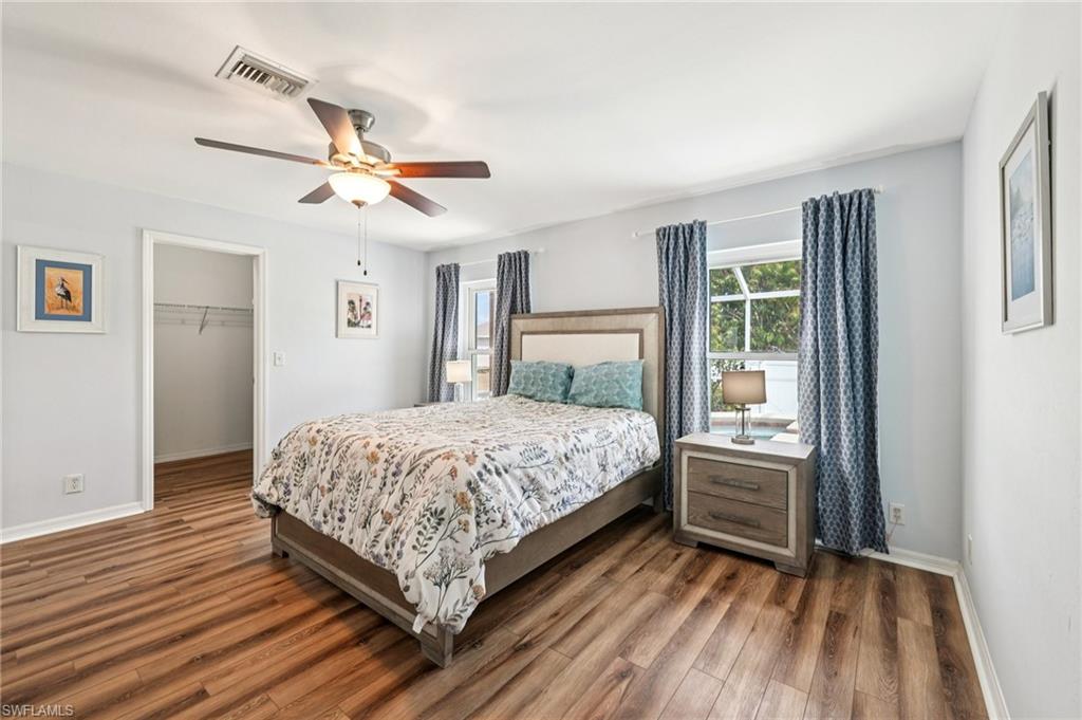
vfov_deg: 81.1
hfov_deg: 104.3
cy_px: 360
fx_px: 420
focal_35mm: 14
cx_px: 541
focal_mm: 14
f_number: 8
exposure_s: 1/10
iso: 400
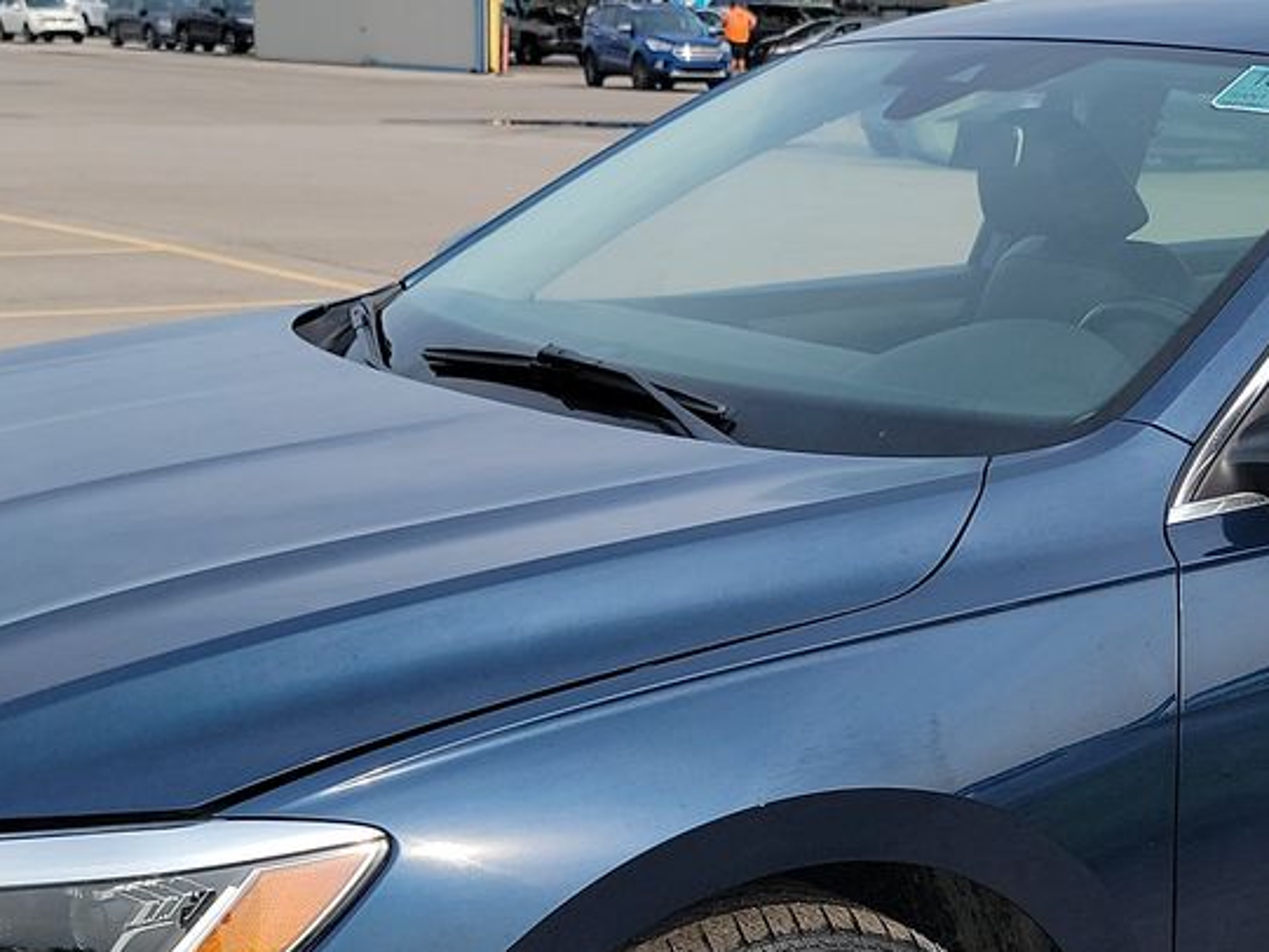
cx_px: 917
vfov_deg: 20.7
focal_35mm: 71
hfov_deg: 27.1
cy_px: 617
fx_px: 2603
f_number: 1.8
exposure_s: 1/624
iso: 50
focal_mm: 6.7
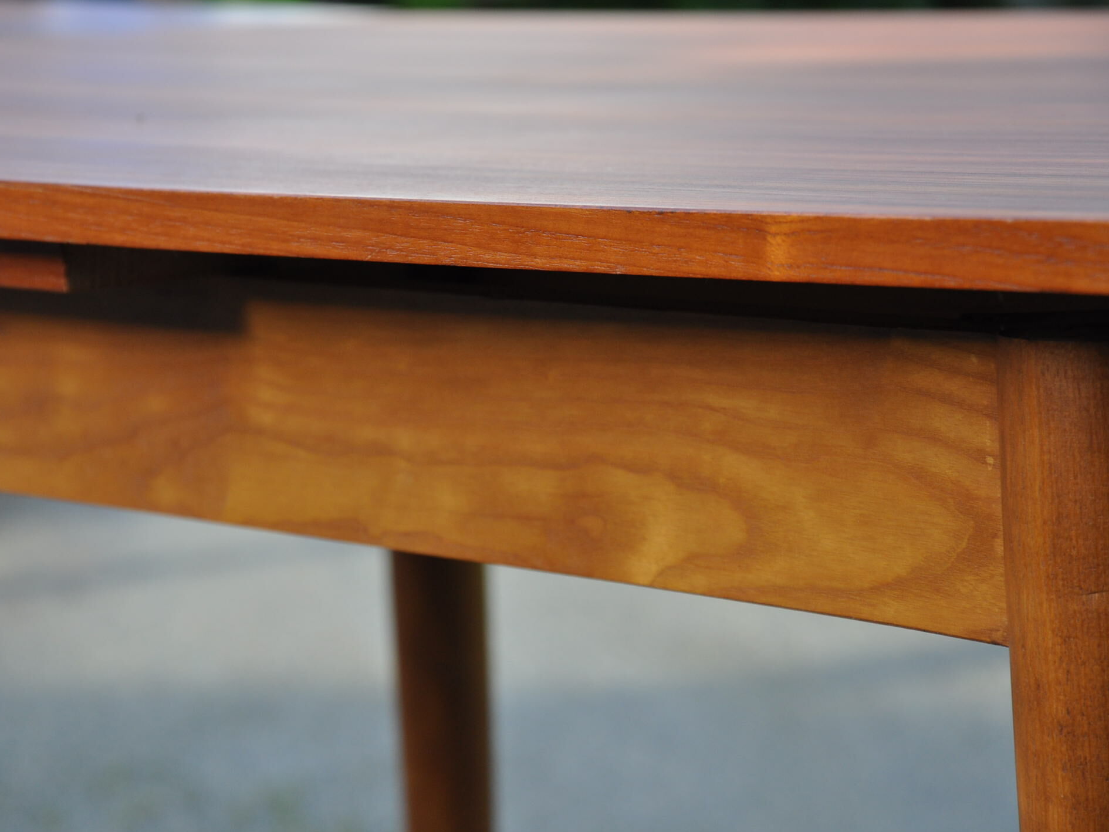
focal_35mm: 172
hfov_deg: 11.5
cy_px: 416
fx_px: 5497
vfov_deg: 8.7
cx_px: 493
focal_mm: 105
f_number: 8
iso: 500
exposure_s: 1/250
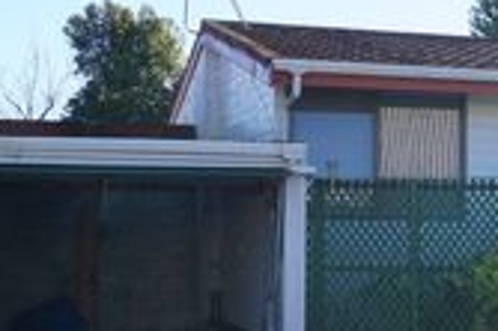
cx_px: 552
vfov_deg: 14.7
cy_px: 192
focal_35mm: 93
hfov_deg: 20.8
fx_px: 1285
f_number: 10
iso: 100
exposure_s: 1/100
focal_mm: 22
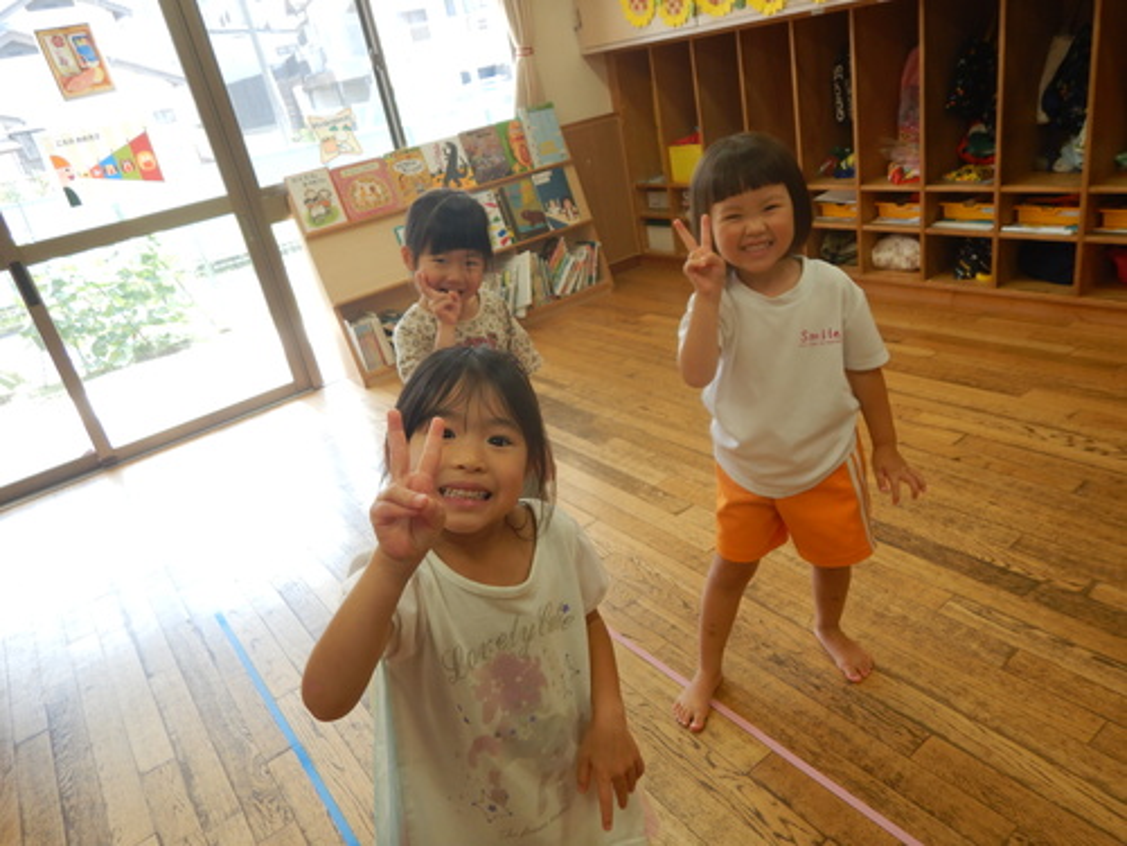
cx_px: 564
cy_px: 423
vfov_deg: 56.8
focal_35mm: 24
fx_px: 781
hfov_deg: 71.6
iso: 125
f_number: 2.8
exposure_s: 1/80
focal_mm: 4.3
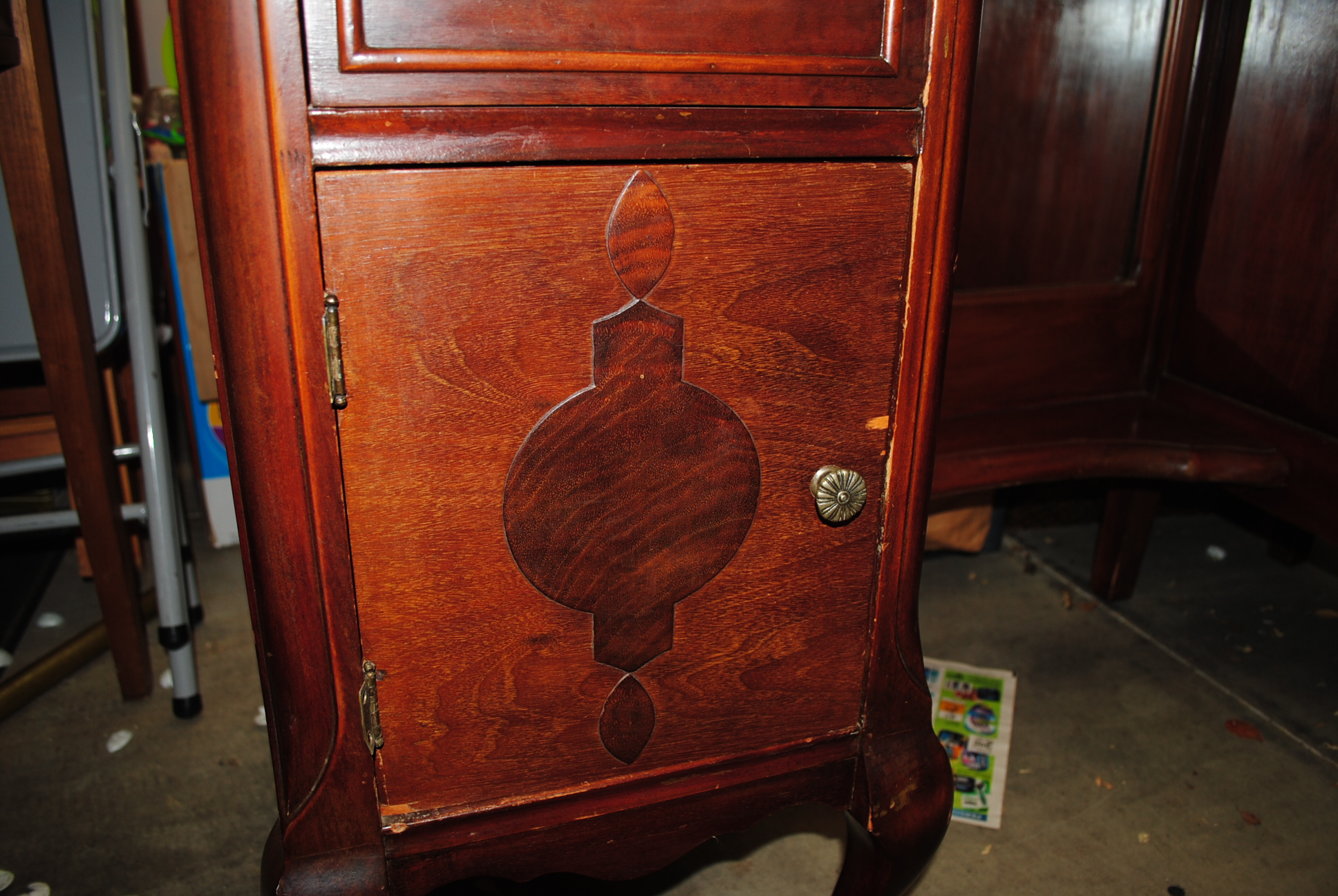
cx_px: 669
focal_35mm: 27
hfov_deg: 67.3
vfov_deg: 48.0
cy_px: 448
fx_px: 1005
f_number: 3.5
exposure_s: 1/8
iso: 100
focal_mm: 18
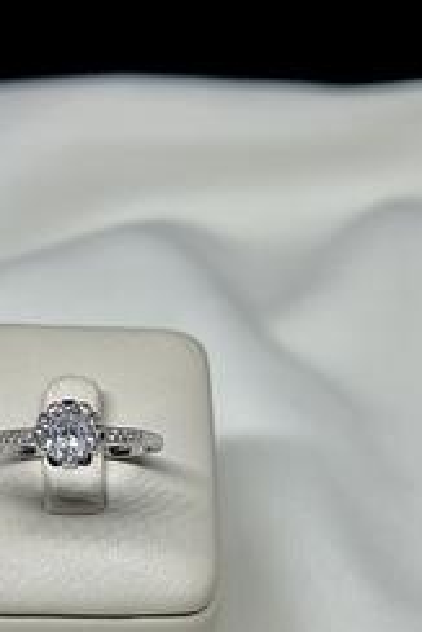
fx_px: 1176
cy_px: 471
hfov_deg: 20.2
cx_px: 110
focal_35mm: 67
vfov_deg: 29.6
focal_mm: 5.7
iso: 40
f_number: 1.5
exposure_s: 1/240
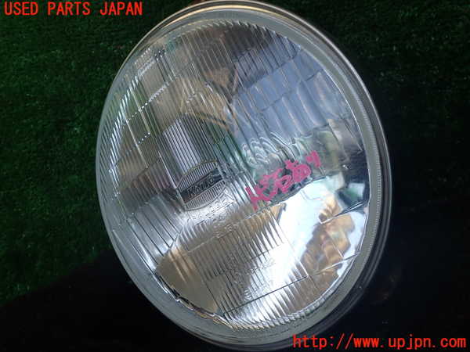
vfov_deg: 46.8
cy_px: 176
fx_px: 407
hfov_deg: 60.0
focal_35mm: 30
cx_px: 235
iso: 100
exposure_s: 1/160
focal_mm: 5.4
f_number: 3.2
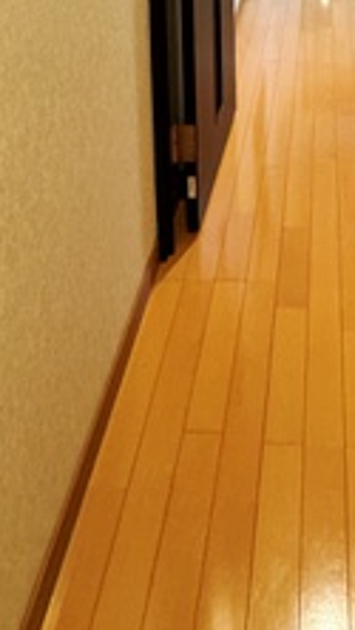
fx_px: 803
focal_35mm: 48
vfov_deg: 33.7
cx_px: 283
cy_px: -148
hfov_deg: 24.6
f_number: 2.2
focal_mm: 2.22
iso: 500
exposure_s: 1/50
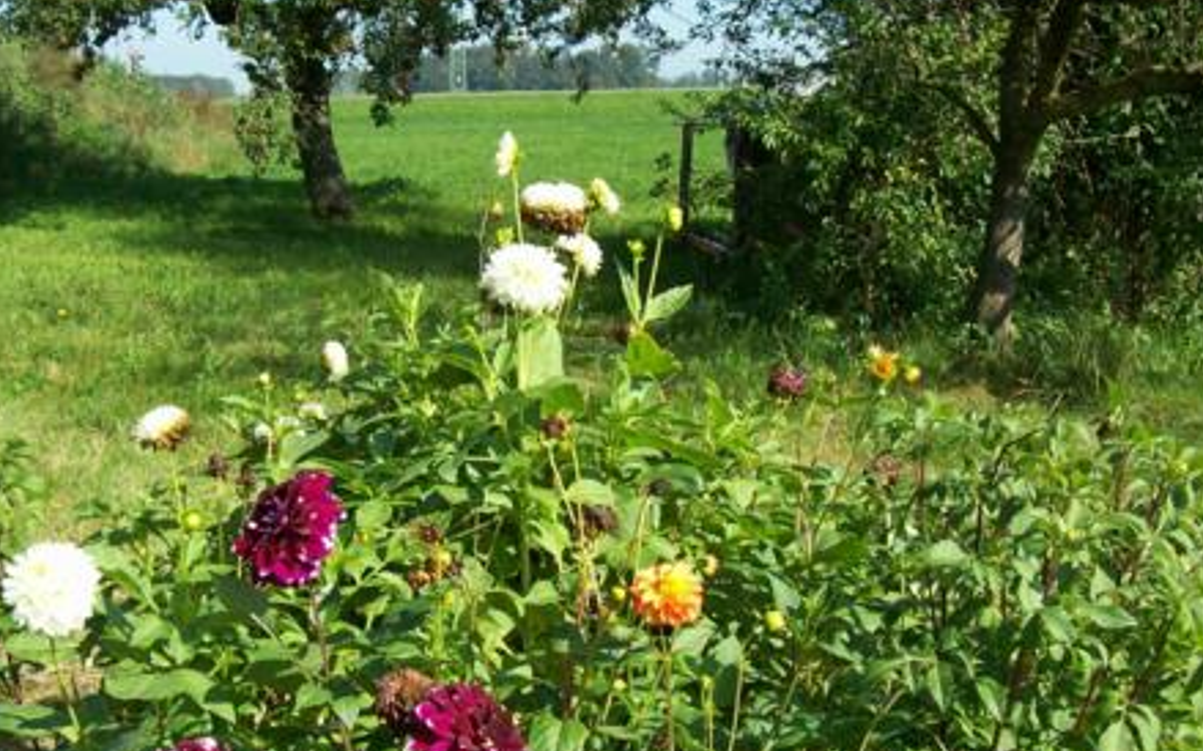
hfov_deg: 39.4
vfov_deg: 25.2
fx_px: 1671
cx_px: 467
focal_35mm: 51
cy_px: 474
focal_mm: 6
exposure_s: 1/291
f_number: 4.8
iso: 80
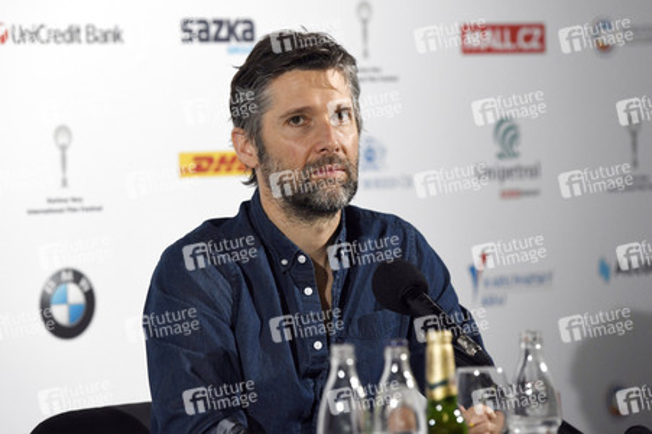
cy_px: 217
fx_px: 3167
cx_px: 326
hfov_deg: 11.8
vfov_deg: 7.8
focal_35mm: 175
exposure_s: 1/250
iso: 1600
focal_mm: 175
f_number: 5
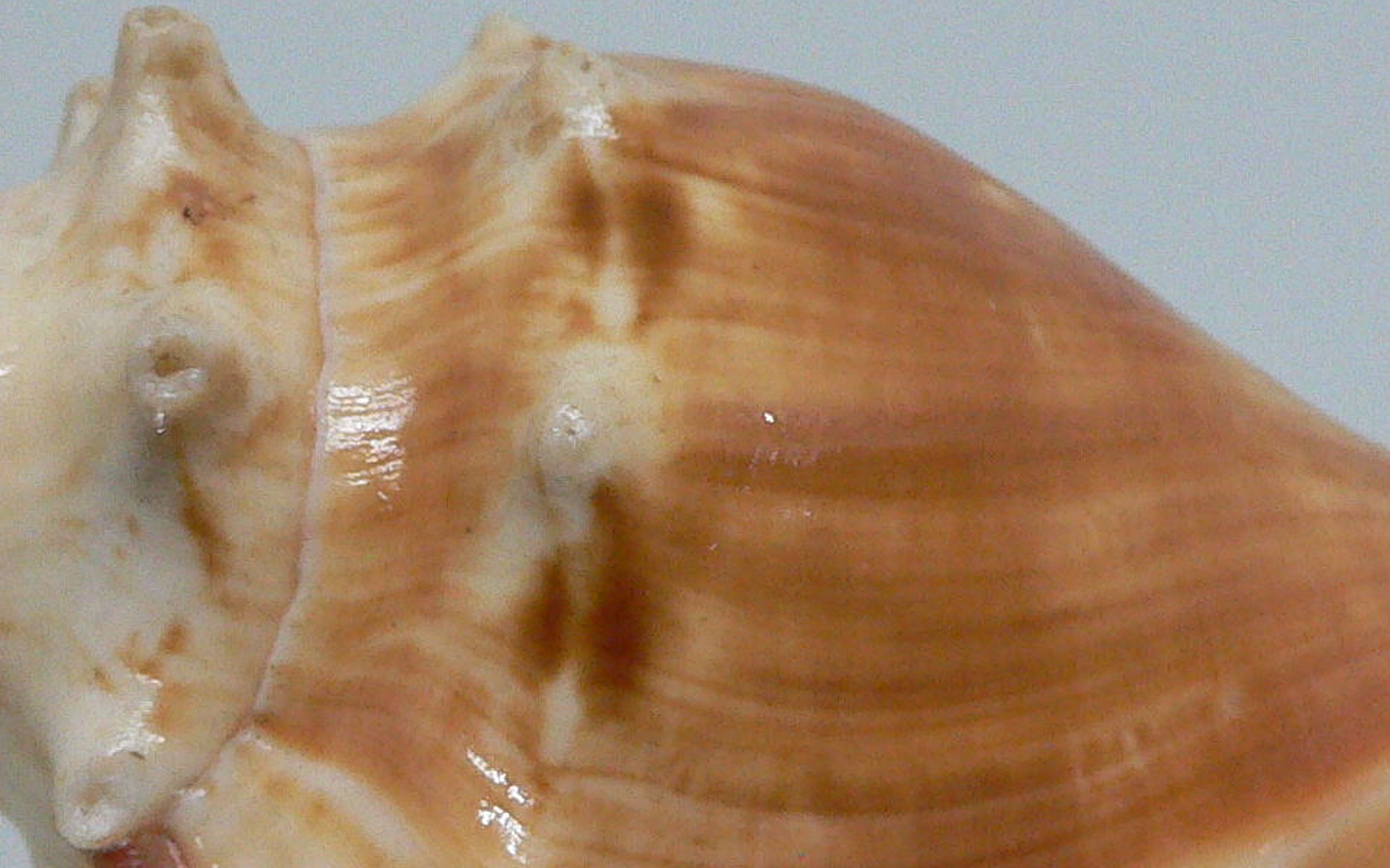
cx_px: 638
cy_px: 642
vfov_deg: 16.6
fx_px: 2954
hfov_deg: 26.5
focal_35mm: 78
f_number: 2.8
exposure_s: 1/60
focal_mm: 4.6
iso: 200
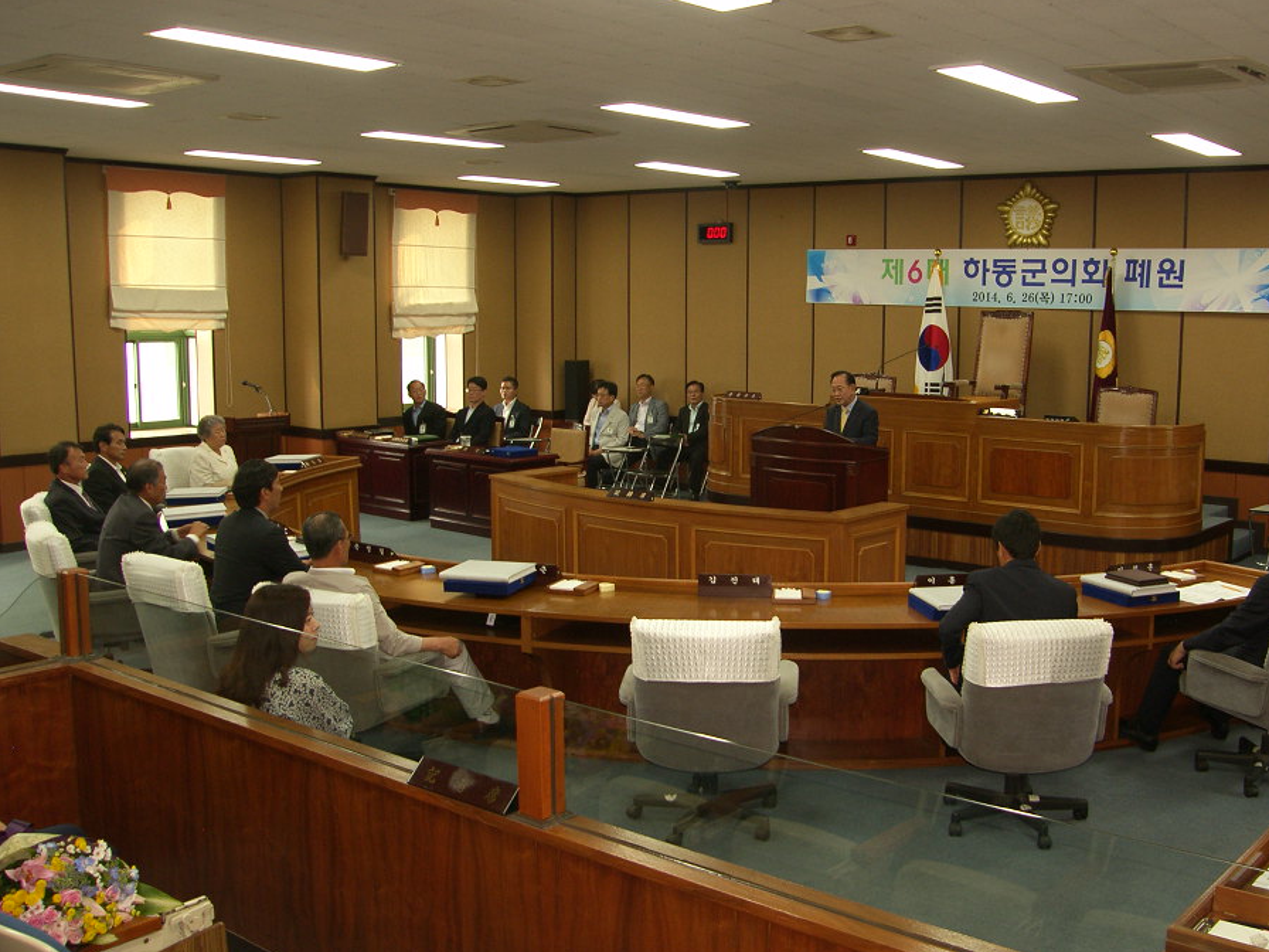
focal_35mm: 40
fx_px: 1466
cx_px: 724
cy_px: 483
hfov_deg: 46.7
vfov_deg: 36.0
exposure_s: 1/30
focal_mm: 9
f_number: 2.2
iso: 80
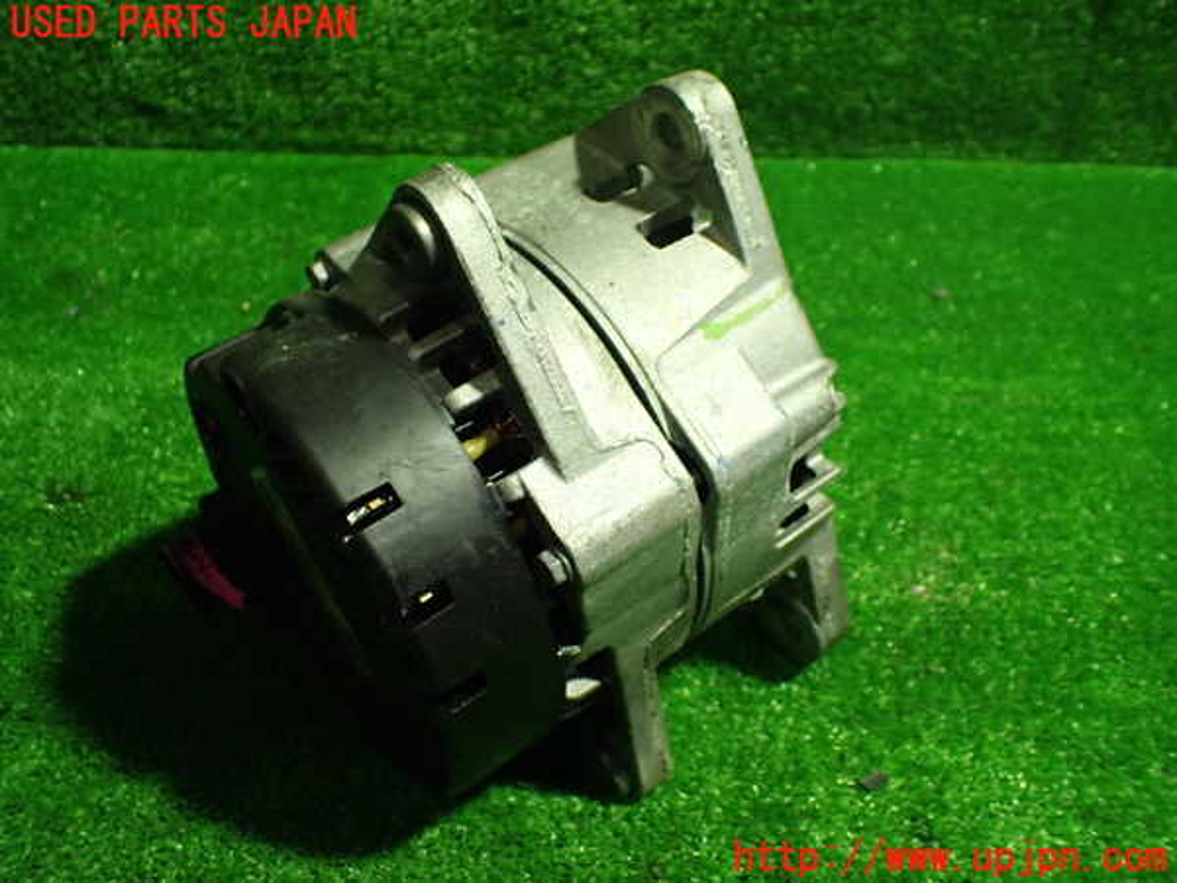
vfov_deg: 46.8
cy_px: 442
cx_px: 588
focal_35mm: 30
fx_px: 1020
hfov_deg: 60.0
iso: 800
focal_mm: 5.4
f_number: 2.3
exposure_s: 1/100
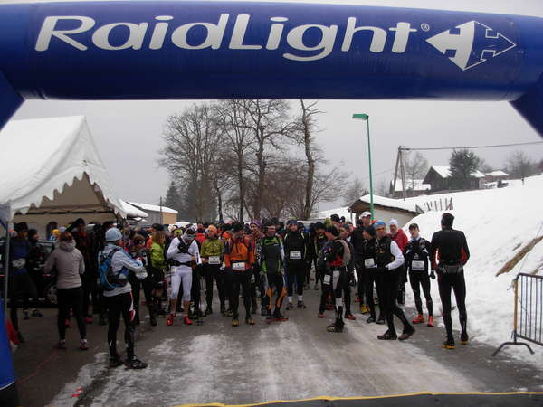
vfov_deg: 37.7
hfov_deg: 49.0
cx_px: 272
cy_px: 204
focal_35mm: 38
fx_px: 596
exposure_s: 1/55.3
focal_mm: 6.3
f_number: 2.9
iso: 79
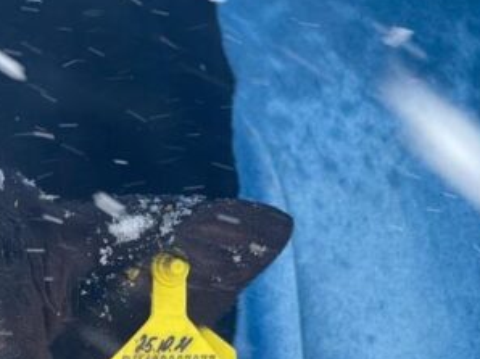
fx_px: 2286
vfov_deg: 8.9
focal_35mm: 165
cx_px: 14
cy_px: 393
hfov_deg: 11.9
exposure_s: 1/121
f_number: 2.2
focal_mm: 7.5
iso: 125
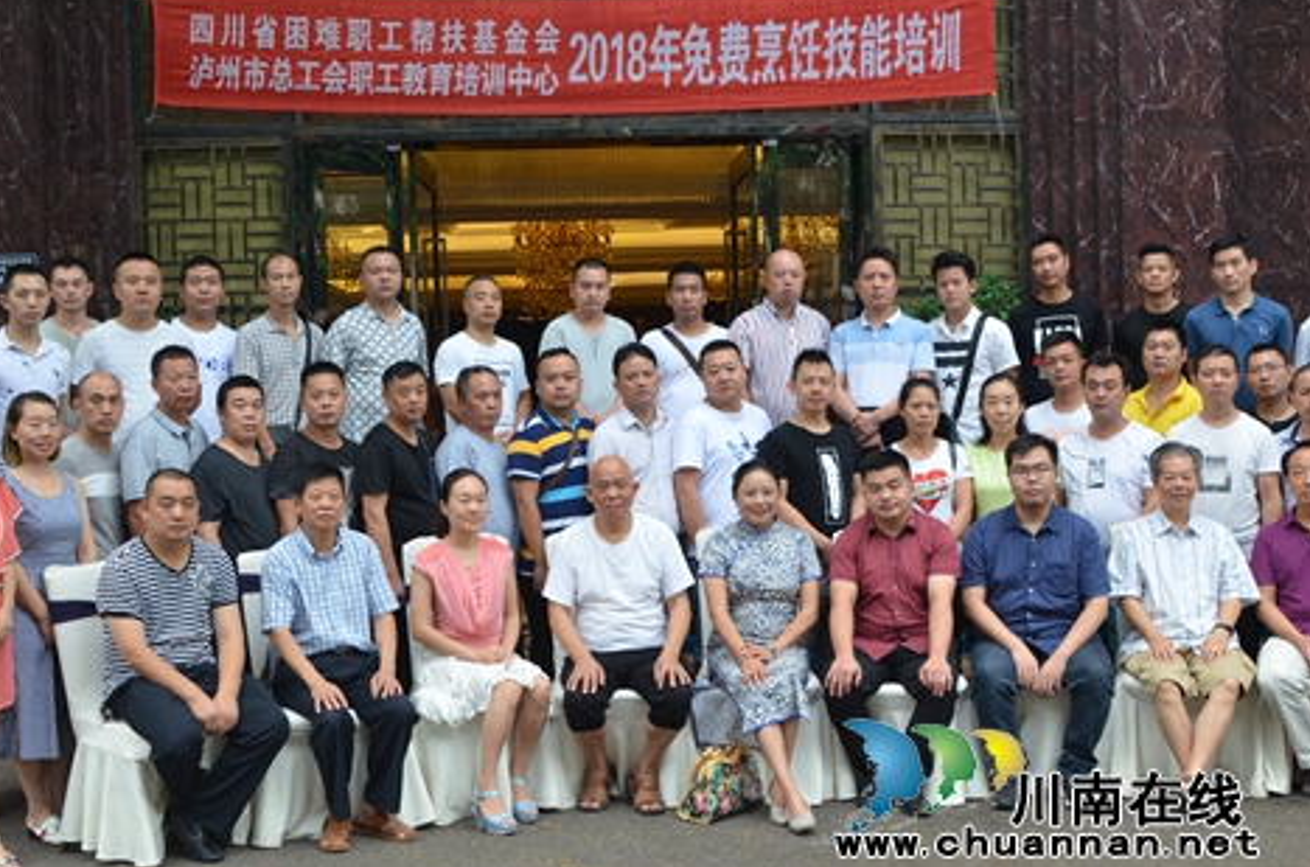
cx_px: 634
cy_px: 448
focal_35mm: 45
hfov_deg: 43.7
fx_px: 1634
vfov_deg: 29.7
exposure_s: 1/250
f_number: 8
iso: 1250
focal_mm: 28
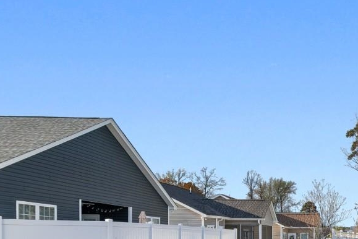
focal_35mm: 42
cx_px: 396
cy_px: 233
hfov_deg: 38.3
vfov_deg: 29.9
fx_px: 418
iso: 100
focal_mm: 10
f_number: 9
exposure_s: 1/320
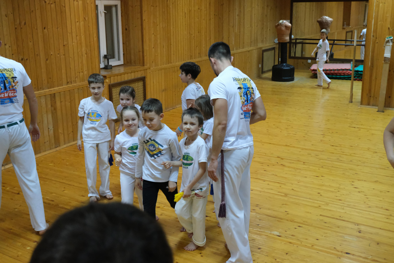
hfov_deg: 47.4
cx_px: 197
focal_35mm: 41
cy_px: 132
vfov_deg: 32.6
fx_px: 449
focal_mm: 27.1
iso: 6400
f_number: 4.4
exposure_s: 1/250
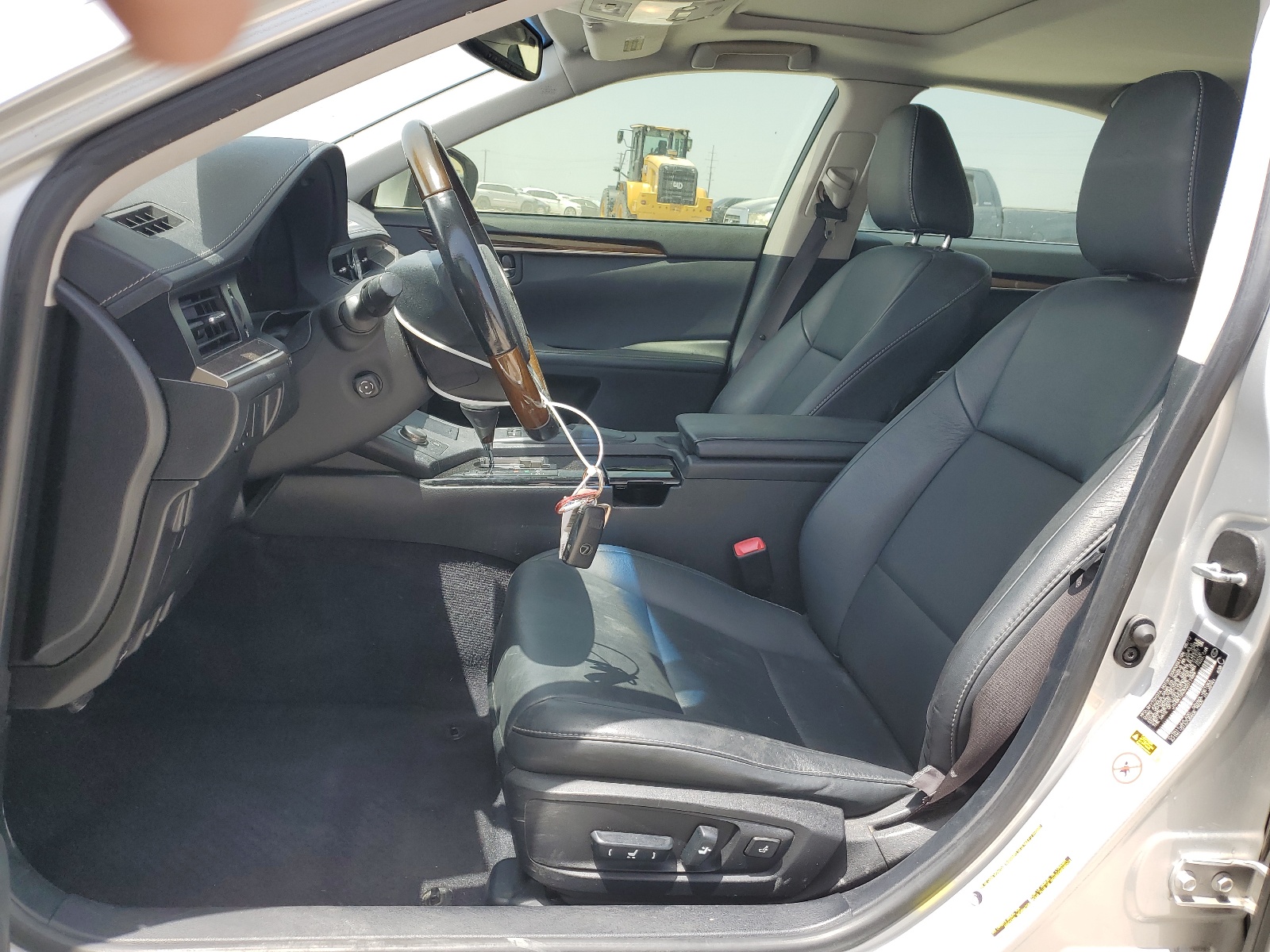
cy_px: 476
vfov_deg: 53.1
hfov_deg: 67.3
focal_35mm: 26
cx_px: 635
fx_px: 954
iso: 50
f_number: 1.5
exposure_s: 1/667
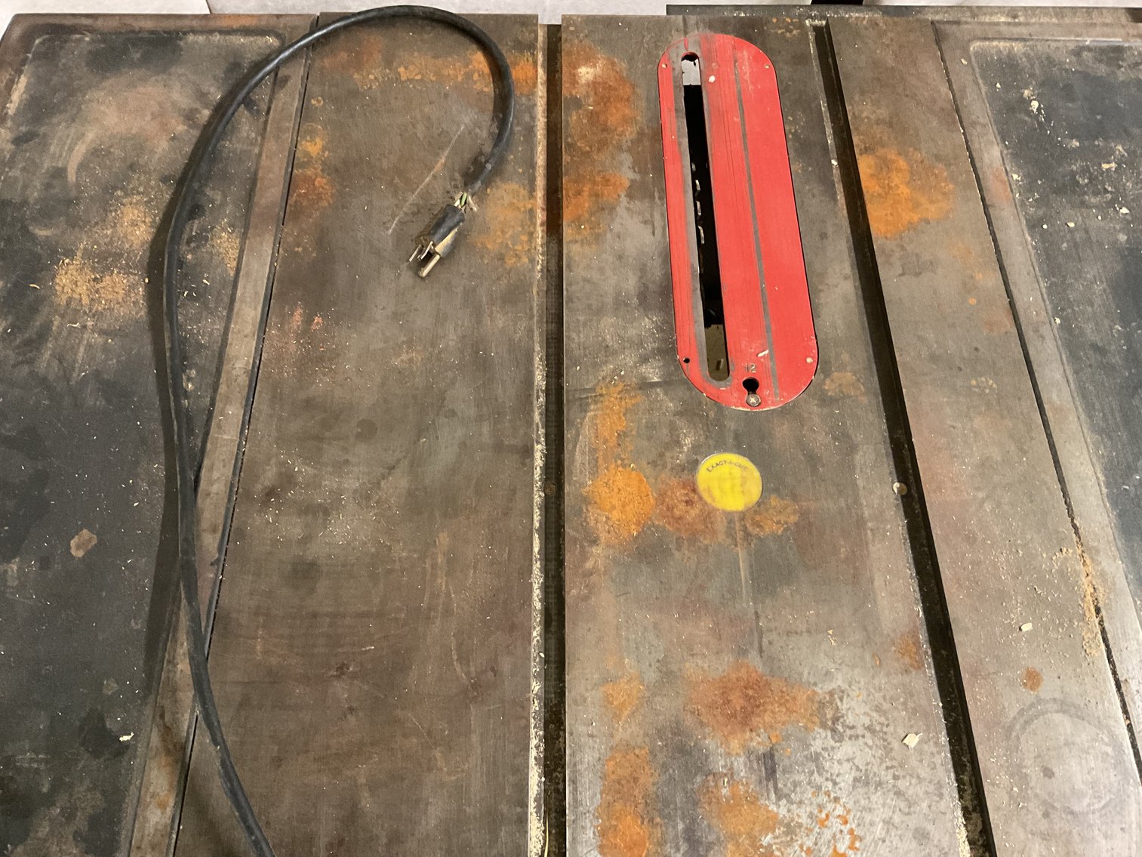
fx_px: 957
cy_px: 428
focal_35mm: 29
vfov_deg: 48.2
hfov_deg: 61.7
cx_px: 571
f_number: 1.8
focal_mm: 3
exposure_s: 1/30
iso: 400
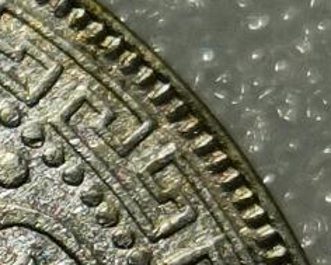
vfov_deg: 3.7
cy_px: 498
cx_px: -313
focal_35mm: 410
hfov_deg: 4.7
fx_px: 4018
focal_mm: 6.67
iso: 50
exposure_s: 1/173
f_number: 1.9
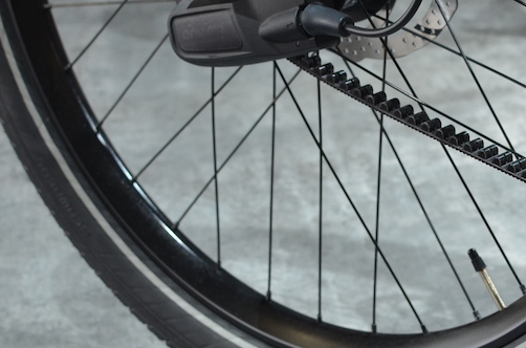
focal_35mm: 146
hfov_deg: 13.5
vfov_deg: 9.3
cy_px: -5
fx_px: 2134
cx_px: 685
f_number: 4
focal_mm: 35
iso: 320
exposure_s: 1/80
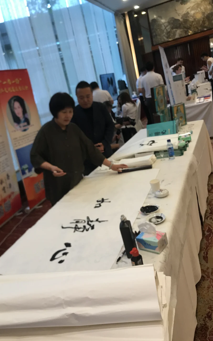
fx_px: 279
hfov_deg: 41.7
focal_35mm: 30
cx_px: 91
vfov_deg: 62.9
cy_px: 170
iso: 25
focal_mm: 3.99
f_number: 1.8
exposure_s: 1/33
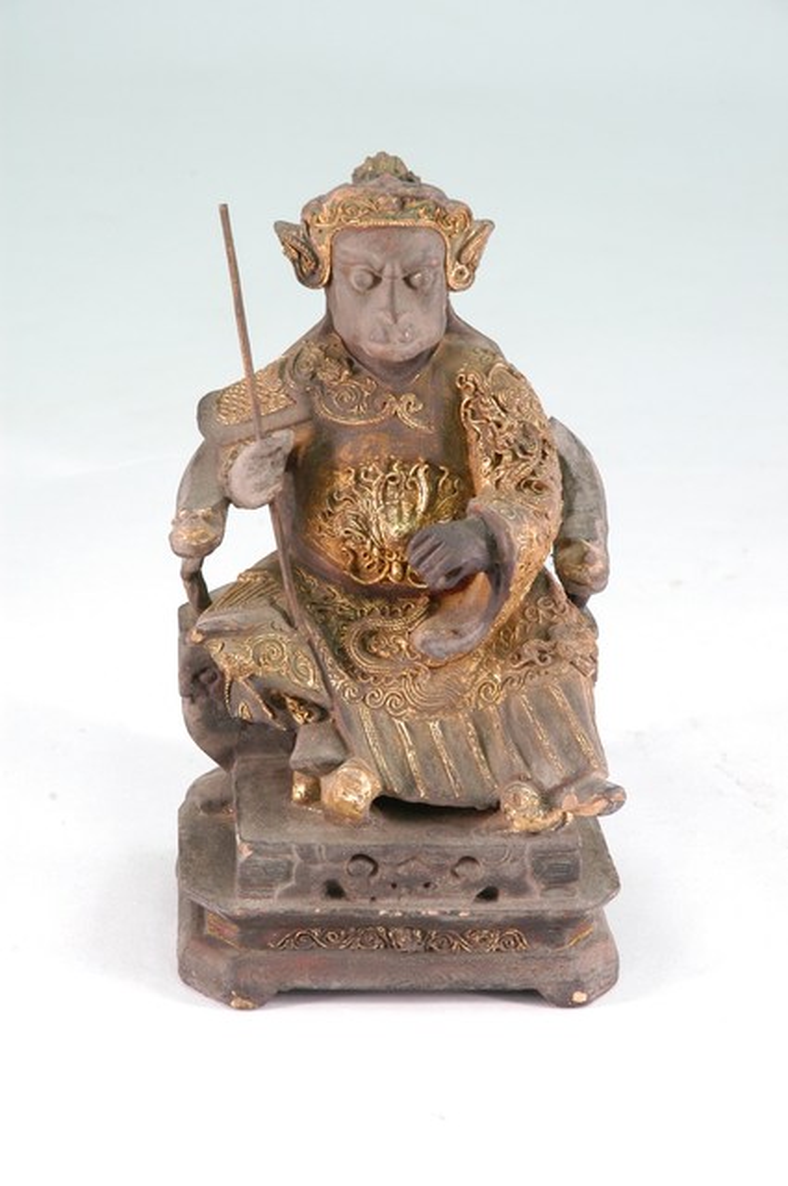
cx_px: 394
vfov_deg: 19.5
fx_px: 3457
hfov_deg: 13.0
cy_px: 593
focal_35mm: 105
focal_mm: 70
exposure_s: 1/5
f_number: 8
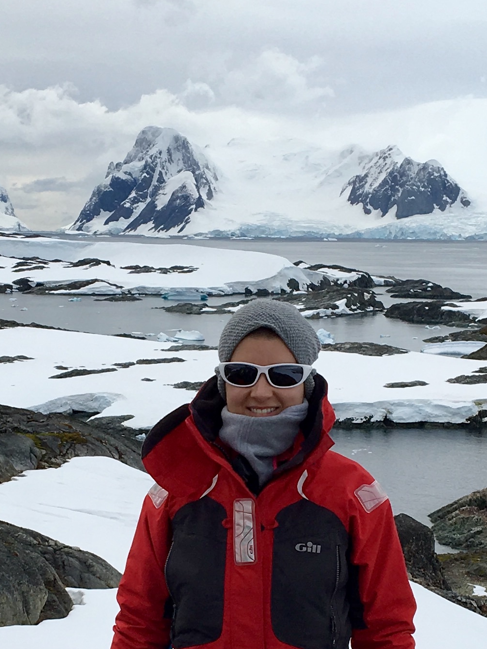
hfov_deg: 17.0
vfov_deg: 22.3
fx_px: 1632
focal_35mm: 87
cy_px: 486
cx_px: 232
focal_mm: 4.15
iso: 25
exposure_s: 1/3344
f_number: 2.2
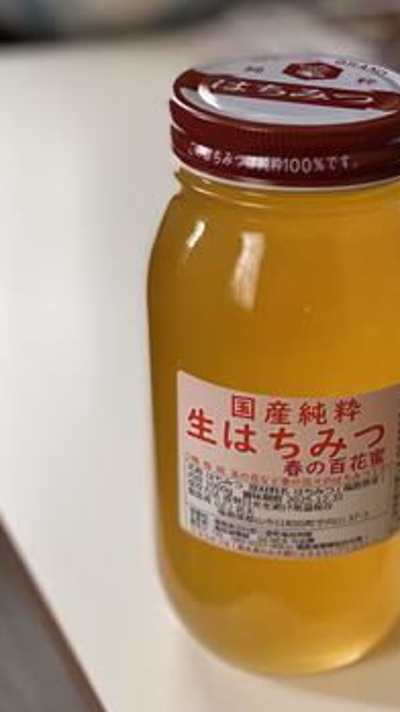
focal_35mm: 65
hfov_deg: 18.4
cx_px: 296
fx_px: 1227
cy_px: 390
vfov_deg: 32.3
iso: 200
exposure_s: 1/122
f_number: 2
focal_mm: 6
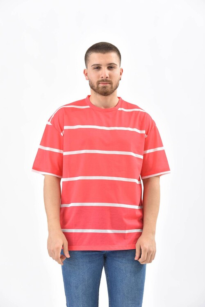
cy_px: 154
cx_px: 102
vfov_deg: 20.0
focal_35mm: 102
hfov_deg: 13.4
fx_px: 871
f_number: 7.1
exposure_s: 1/160
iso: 100
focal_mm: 102
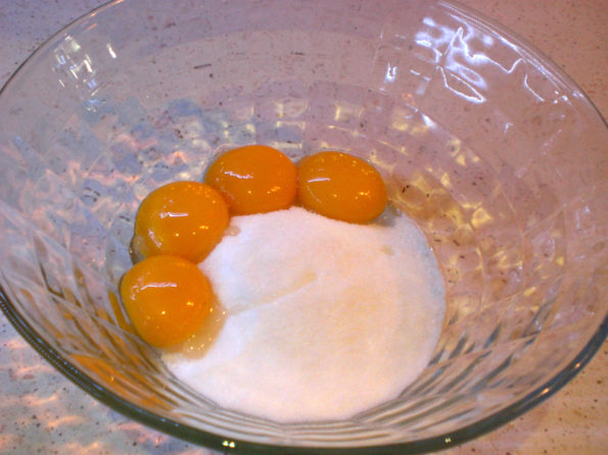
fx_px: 667
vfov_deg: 37.7
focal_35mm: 38
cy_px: 228
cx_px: 304
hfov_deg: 49.0
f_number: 3.1
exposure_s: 1/80
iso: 200
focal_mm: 6.3
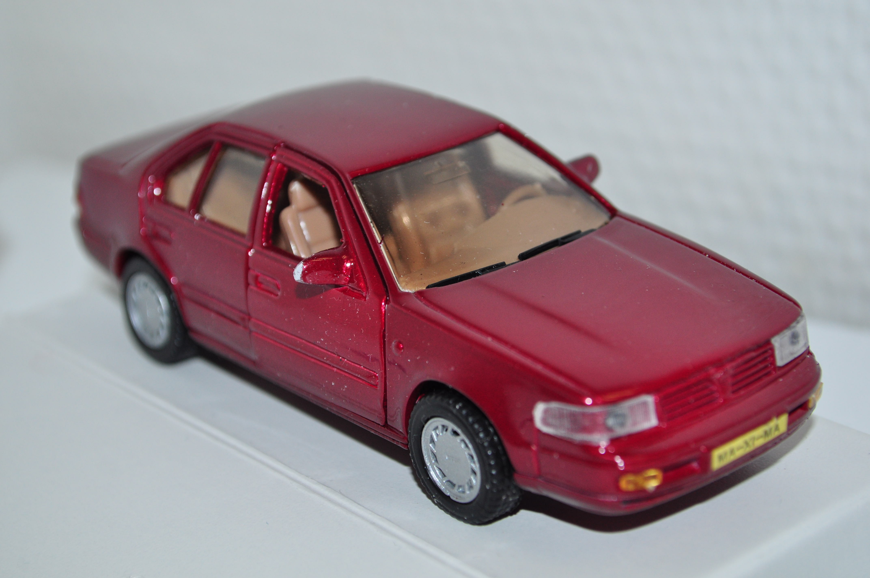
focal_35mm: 82
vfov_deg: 16.5
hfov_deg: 24.6
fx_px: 1991
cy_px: 289
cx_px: 435
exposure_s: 1/125
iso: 500
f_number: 8
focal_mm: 55
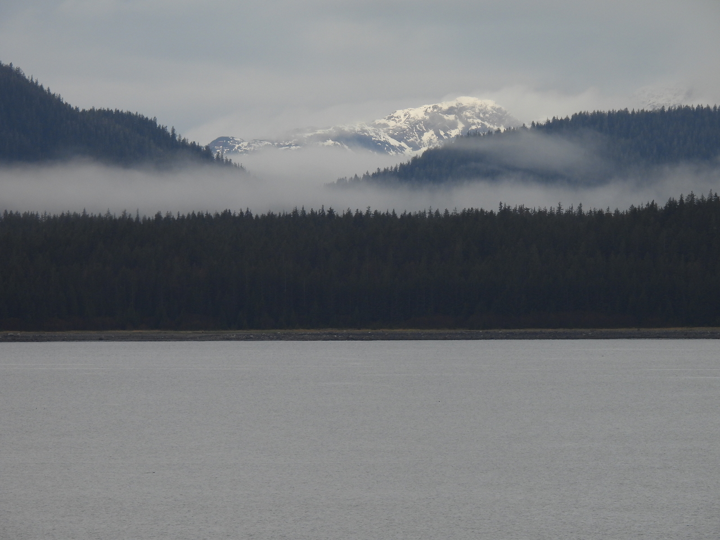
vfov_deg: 3.3
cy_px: 270
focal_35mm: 450
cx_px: 360
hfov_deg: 4.4
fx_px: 9360
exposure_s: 1/250
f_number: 5
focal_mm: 80.3
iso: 110
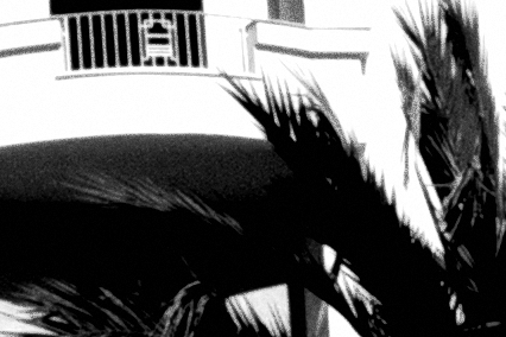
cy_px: -126
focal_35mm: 394
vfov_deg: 3.5
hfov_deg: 5.1
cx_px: -696
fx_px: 5537
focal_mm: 18.3
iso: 200
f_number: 16
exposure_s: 1/320
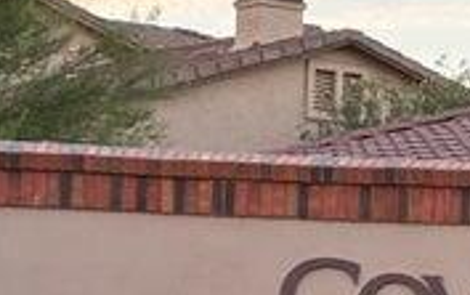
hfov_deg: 8.5
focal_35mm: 245
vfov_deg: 5.3
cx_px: 556
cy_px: 428
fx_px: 3141
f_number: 1.78
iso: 80
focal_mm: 6.86
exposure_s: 1/121
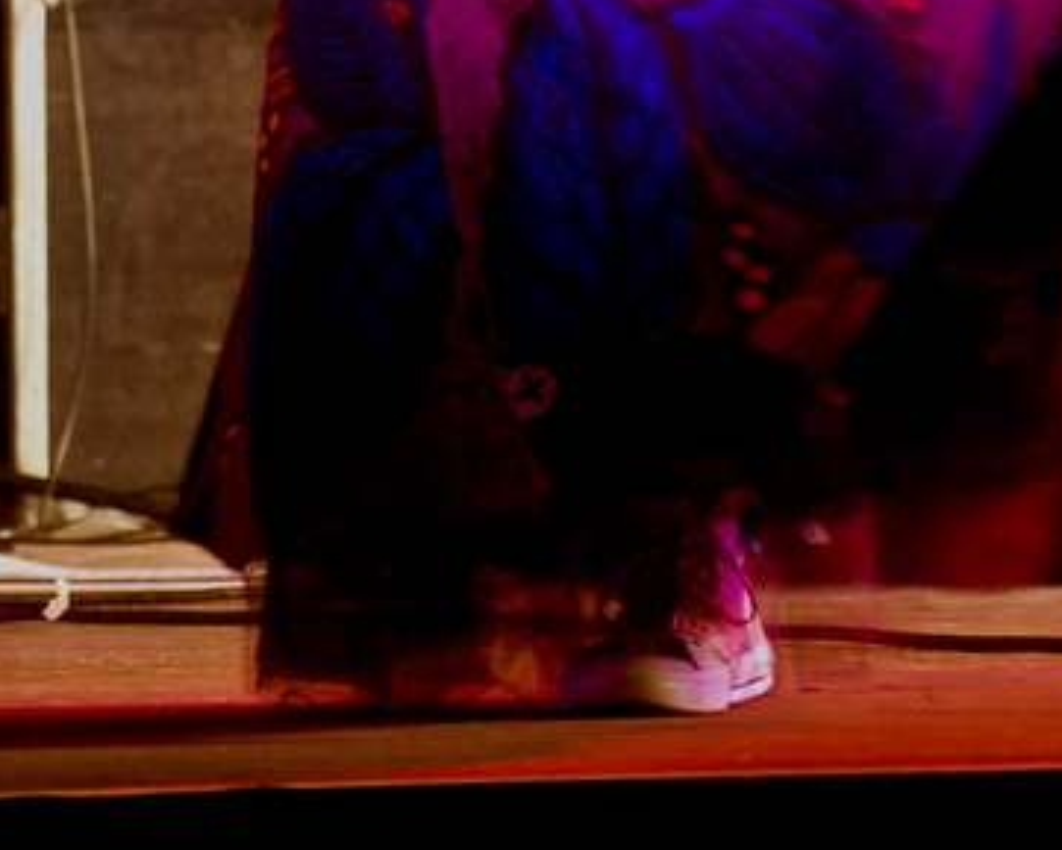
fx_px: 11790
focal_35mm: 375
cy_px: -690
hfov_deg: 5.2
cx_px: 721
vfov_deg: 4.1
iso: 1100
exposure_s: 1/30
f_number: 4.5
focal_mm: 80
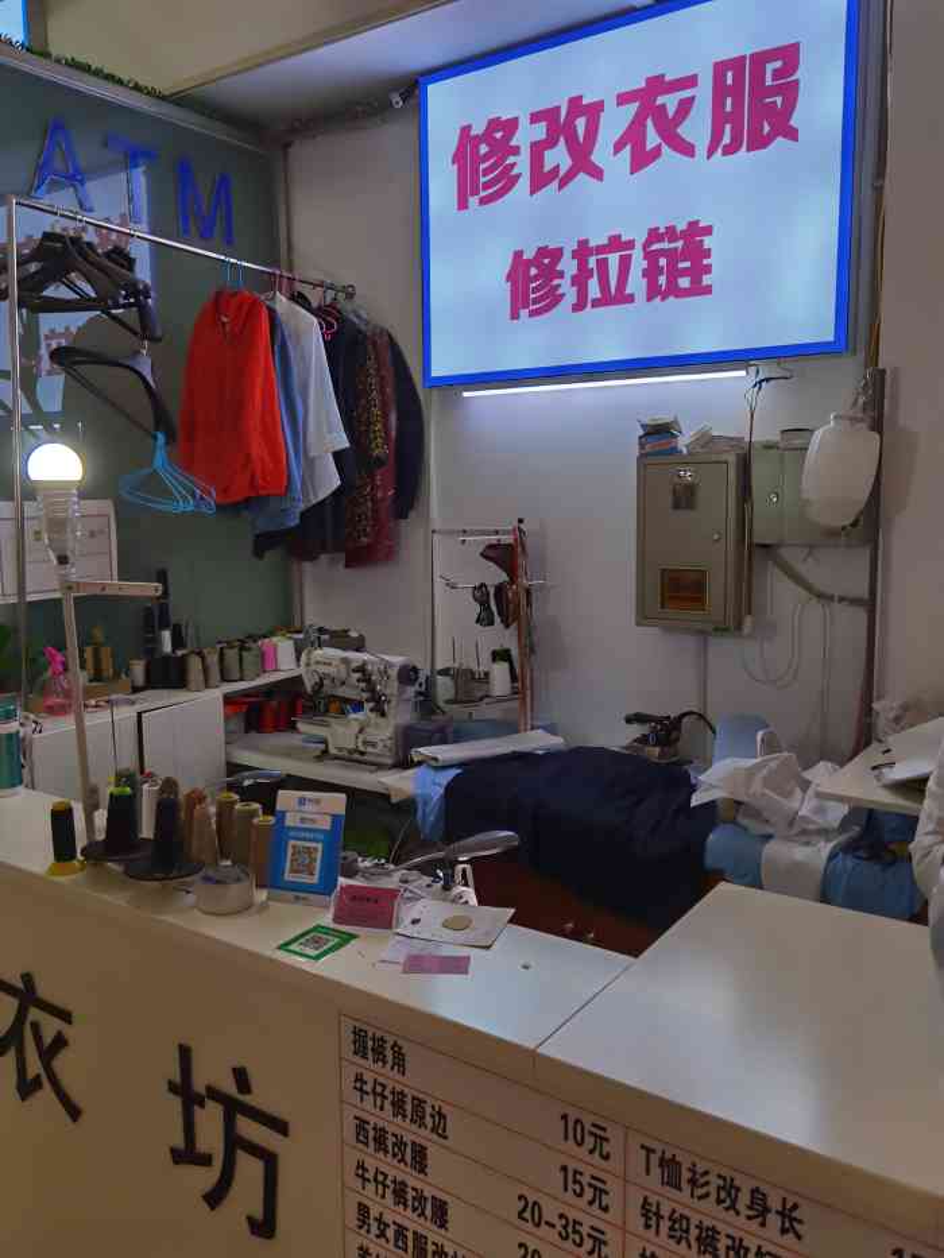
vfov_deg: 65.3
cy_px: 629
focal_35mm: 27
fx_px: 982
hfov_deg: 51.4
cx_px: 472
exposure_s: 1/320
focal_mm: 6.71
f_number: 1.9
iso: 50
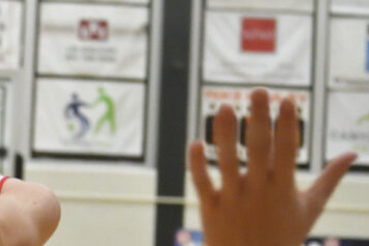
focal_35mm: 355
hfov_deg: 5.8
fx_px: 3640
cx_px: -101
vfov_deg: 3.9
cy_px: 34
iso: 5000
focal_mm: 70
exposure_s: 1/500
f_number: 4.5
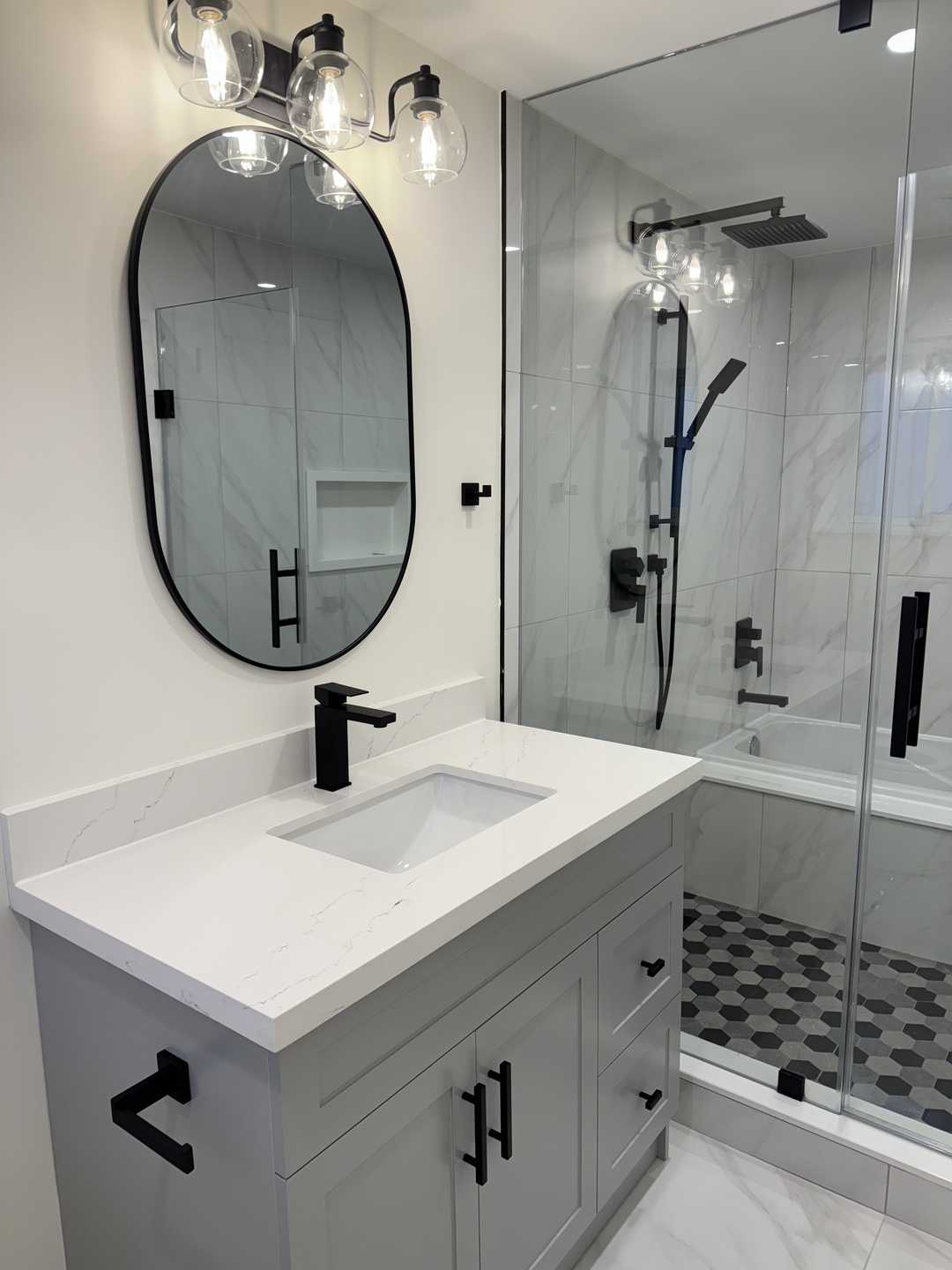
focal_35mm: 24
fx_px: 880
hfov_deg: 56.8
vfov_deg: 71.6
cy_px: 635
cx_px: 476
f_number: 1.78
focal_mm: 6.76
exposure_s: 1/120
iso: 64
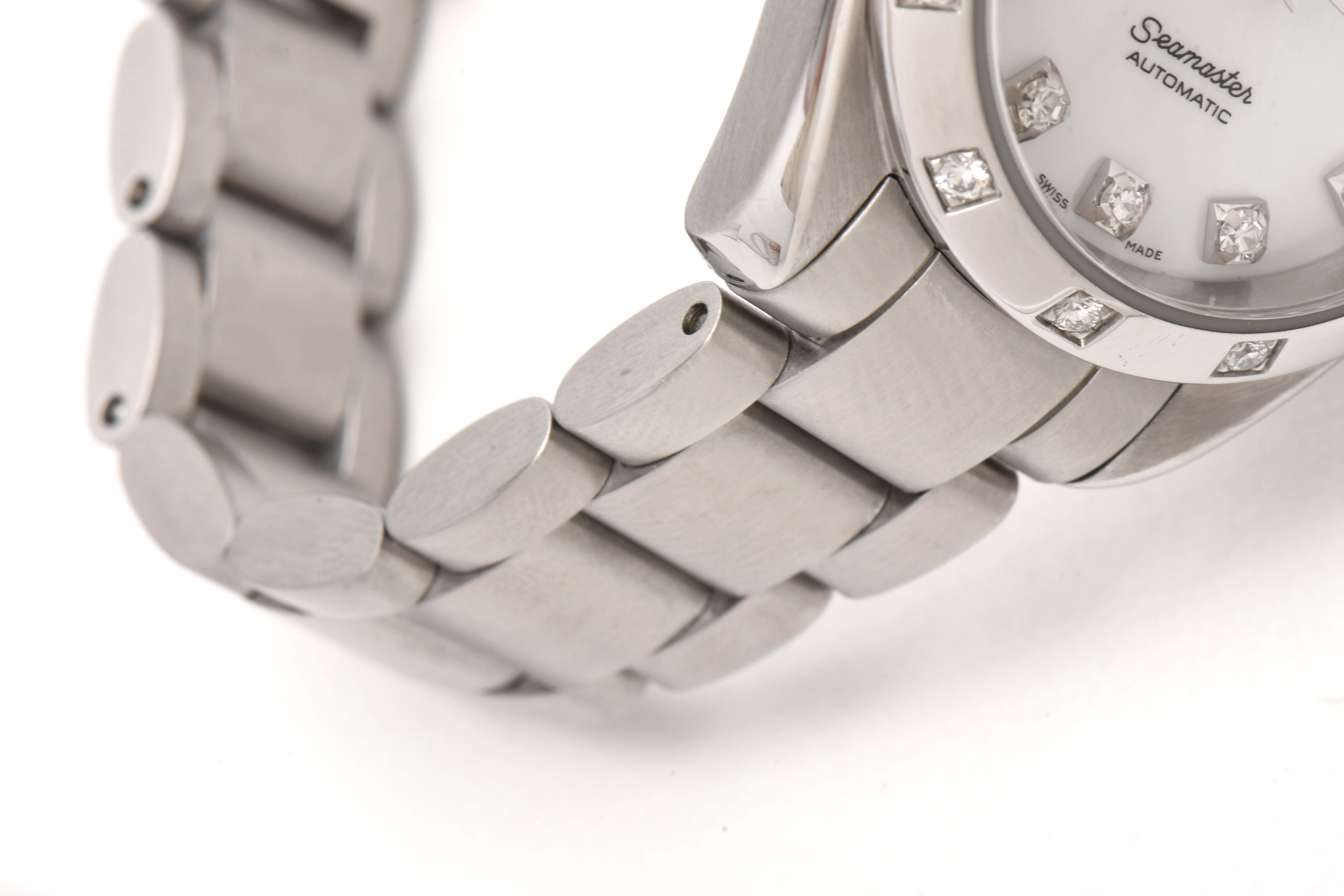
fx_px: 4760
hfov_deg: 16.1
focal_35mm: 128
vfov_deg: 10.8
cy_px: 448
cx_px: 672
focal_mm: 85
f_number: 25
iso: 100
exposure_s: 1/100
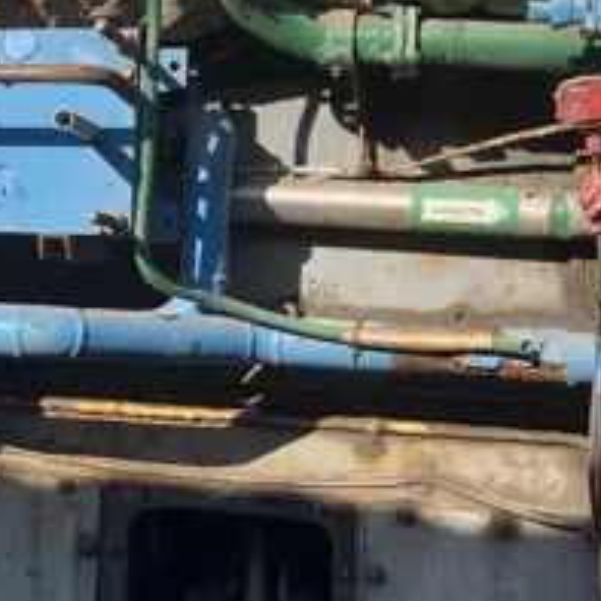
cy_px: 285
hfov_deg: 21.6
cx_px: 49
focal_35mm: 78
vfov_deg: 22.2
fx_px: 1532
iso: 20
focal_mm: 3.99
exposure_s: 1/1263
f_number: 1.8
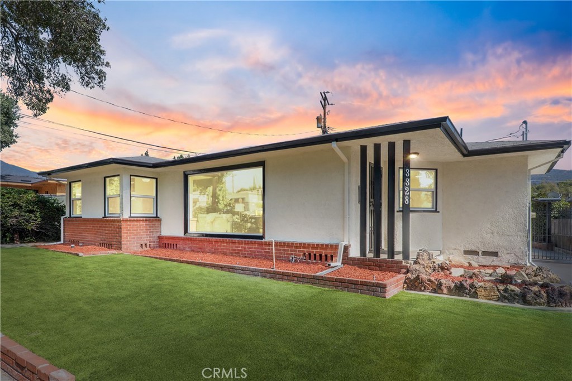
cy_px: 190
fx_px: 302
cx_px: 286
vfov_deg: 64.6
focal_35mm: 19
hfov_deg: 86.9
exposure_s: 1/500
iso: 400
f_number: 9
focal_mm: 13
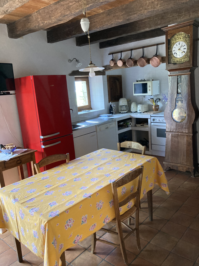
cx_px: 100
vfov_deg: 63.4
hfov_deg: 49.7
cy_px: 133
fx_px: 215
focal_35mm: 28
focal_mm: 3.99
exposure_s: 1/57
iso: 320
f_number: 1.8
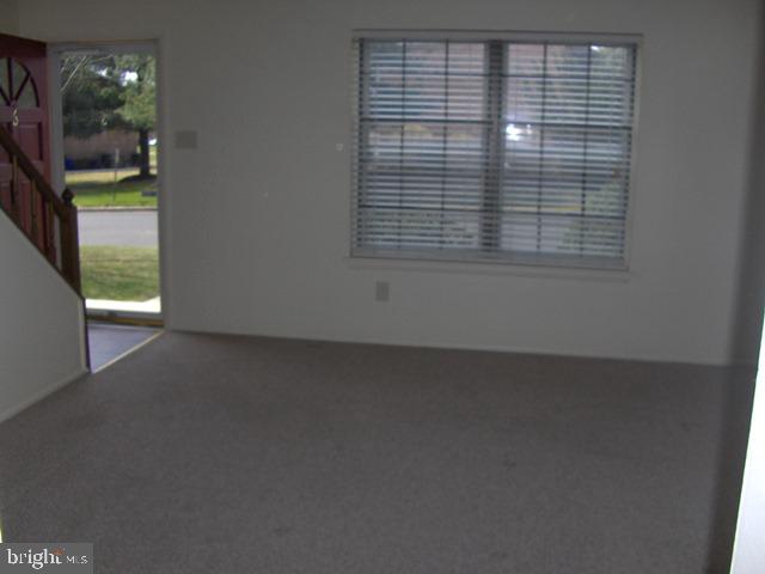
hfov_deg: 52.6
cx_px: 382
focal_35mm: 35
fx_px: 773
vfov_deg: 40.7
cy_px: 287
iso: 100
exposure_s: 1/386
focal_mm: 5.8
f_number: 2.6
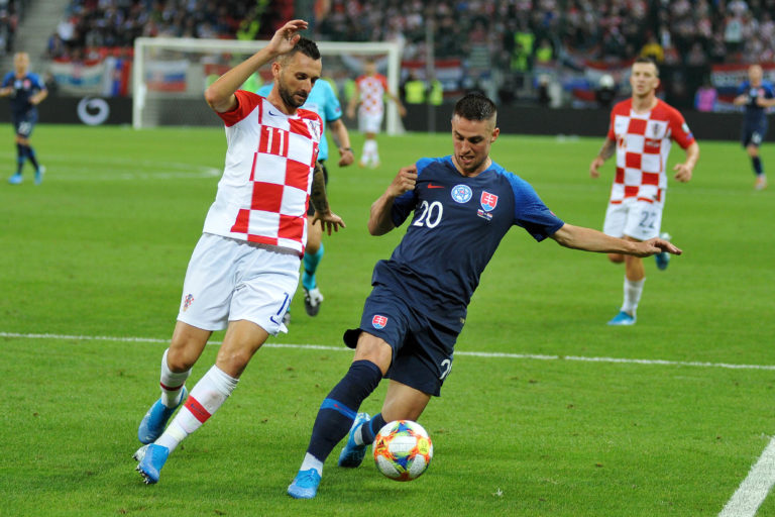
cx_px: 388
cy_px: 258
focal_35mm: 112
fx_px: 2411
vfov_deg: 12.2
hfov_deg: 18.3
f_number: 3.2
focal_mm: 112
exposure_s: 1/1000
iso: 1600
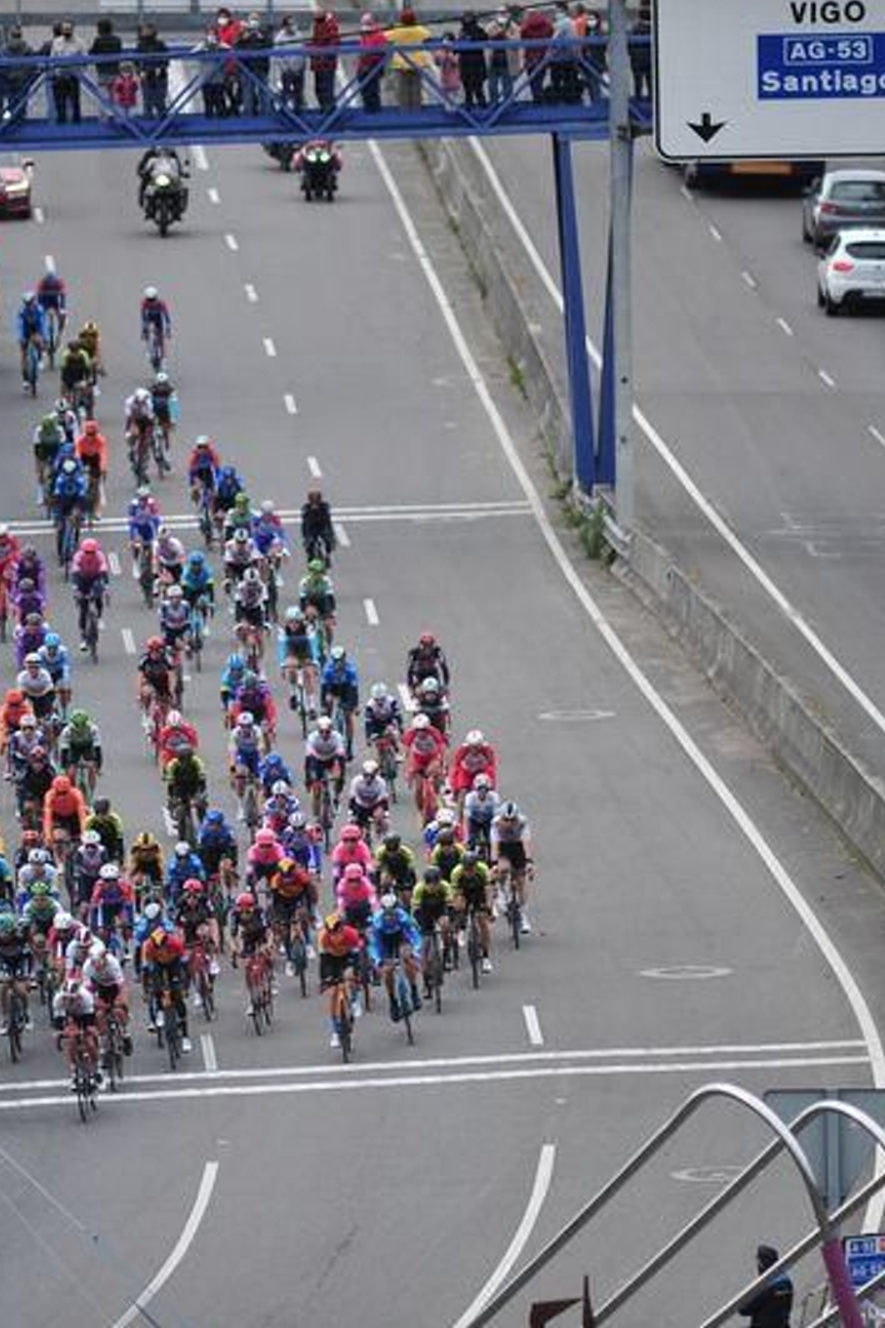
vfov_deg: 4.6
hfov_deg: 3.0
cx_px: 341
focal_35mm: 452
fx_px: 16666
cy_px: 663
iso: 400
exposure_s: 1/1000
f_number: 2.8
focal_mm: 300
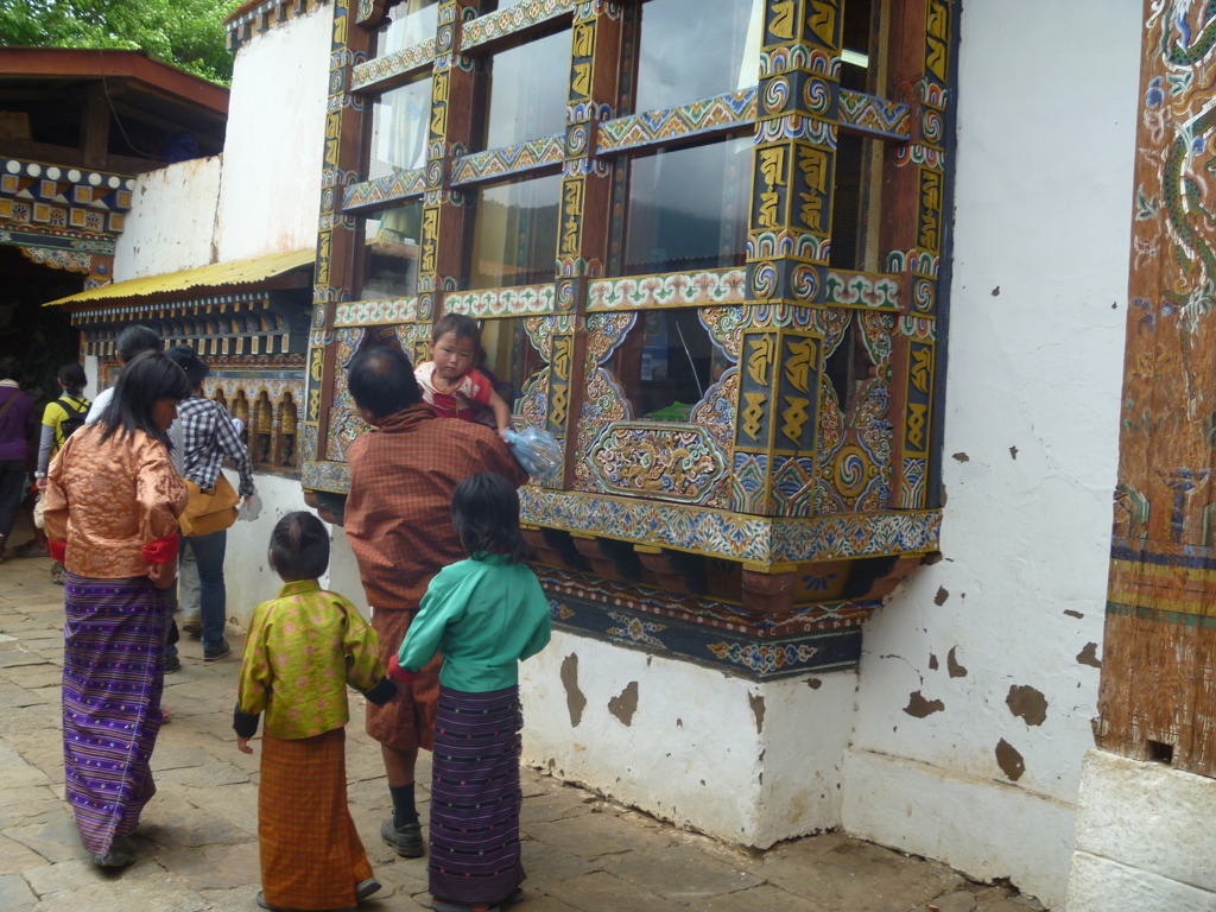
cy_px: 456
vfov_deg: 40.7
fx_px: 1229
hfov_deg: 52.6
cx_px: 608
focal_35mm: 35
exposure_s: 1/200
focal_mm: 6.3
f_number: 3.5
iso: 80
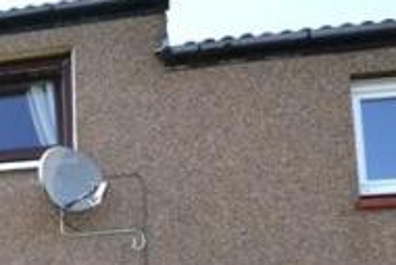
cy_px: 381
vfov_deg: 19.5
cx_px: -269
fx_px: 682
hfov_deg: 22.7
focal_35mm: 62
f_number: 13
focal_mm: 12
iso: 800
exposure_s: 1/125
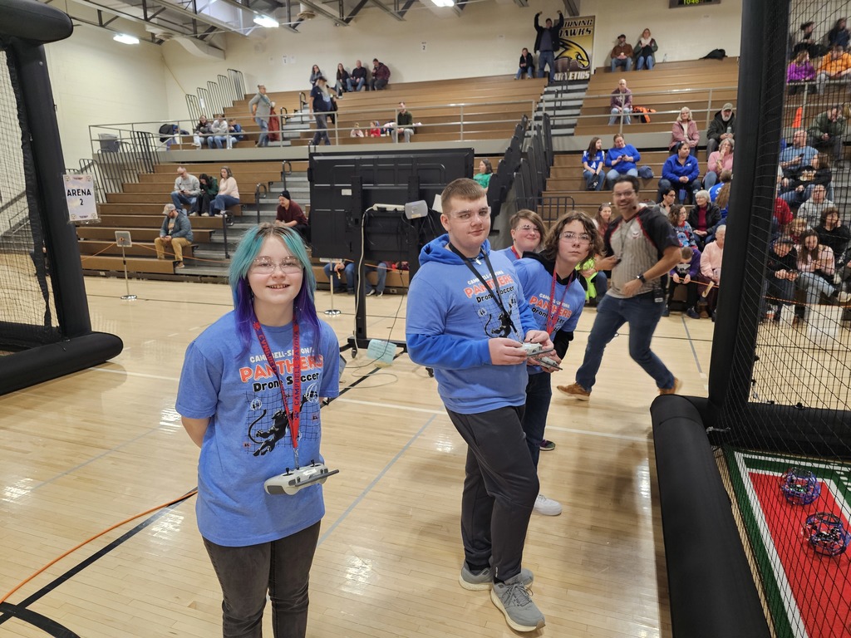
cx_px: 426
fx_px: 565
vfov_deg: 58.9
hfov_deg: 73.9
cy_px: 319
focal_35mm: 23
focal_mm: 6.3
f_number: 1.7
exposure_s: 1/120
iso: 400
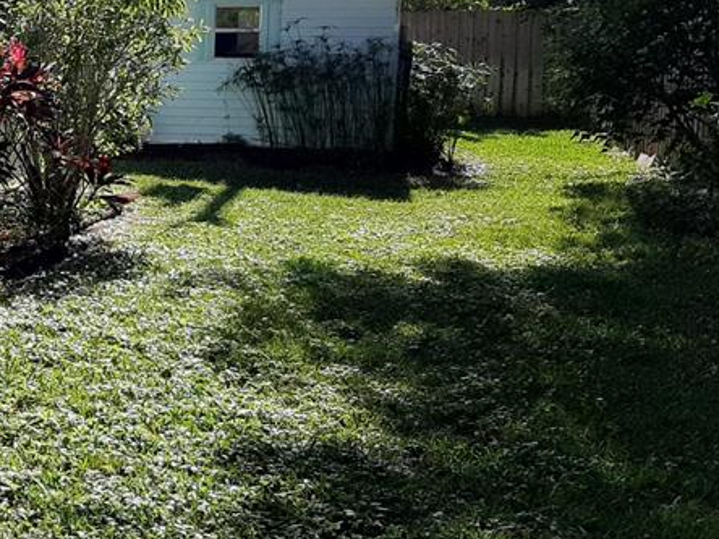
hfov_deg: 29.1
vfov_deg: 24.3
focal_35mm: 60
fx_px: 1246
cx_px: -68
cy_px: 181
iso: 40
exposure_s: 1/1992
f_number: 1.7
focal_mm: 3.93
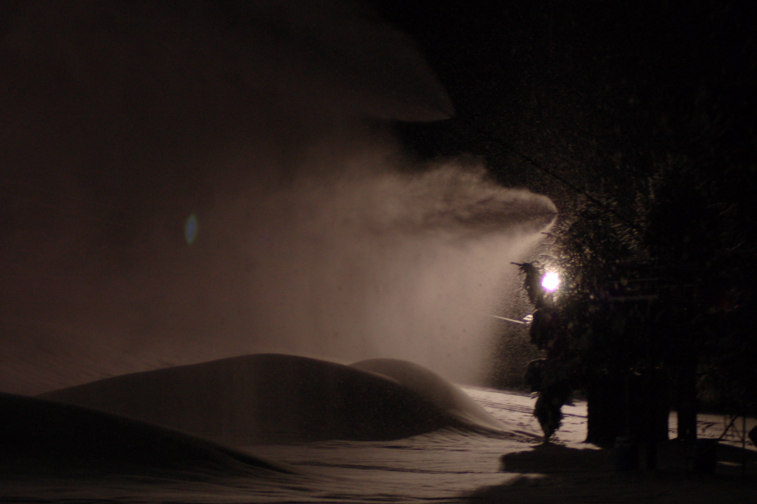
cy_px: 252
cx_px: 378
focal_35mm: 105
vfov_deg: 13.0
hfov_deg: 19.5
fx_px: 2206
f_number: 4
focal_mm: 70
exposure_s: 1/50
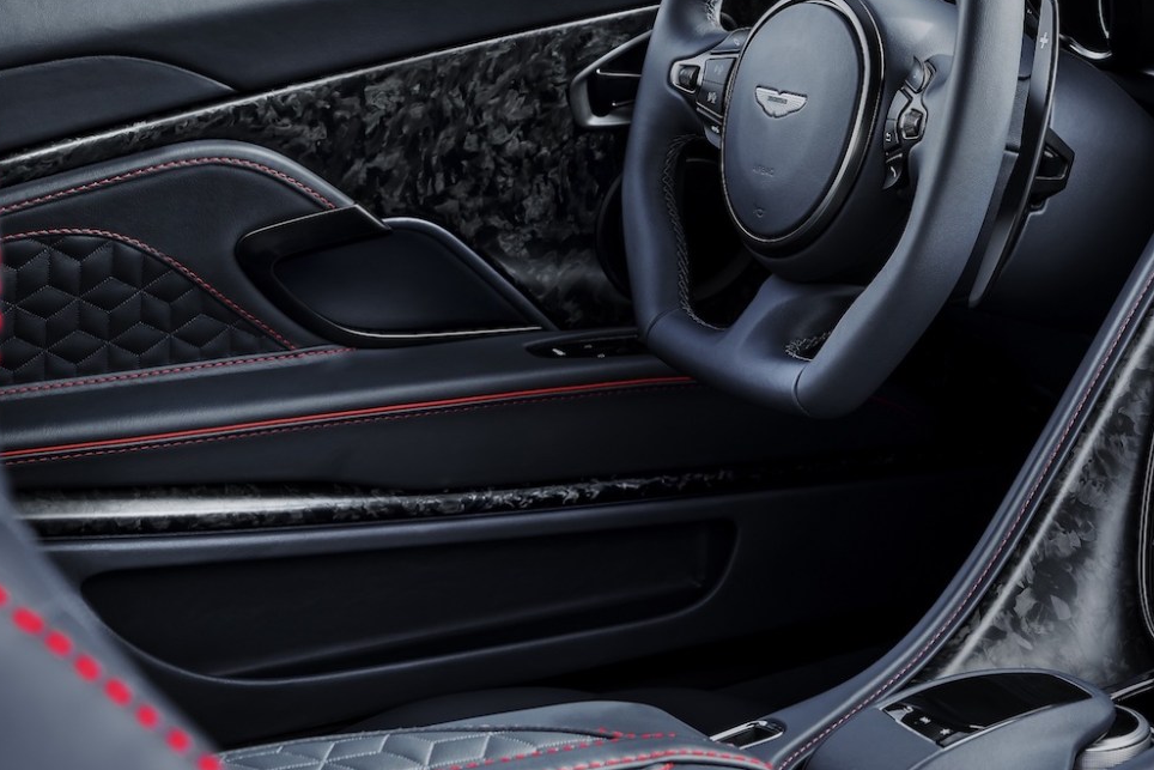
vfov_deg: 15.0
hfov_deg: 22.2
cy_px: 340
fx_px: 2917
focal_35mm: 91
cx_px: 865
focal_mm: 50
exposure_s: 1/8
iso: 100
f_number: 8
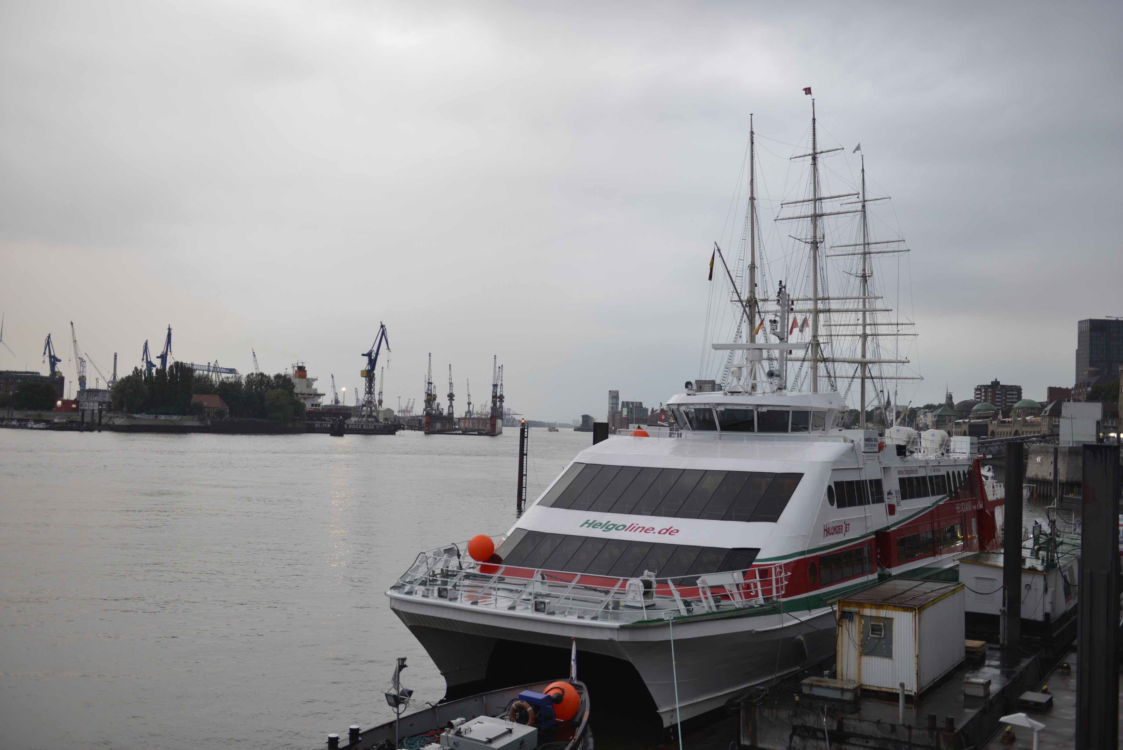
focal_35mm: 35
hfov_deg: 54.4
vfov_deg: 37.9
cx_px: 562
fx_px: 1092
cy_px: 375
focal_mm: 35
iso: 160
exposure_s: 1/40
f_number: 2.8
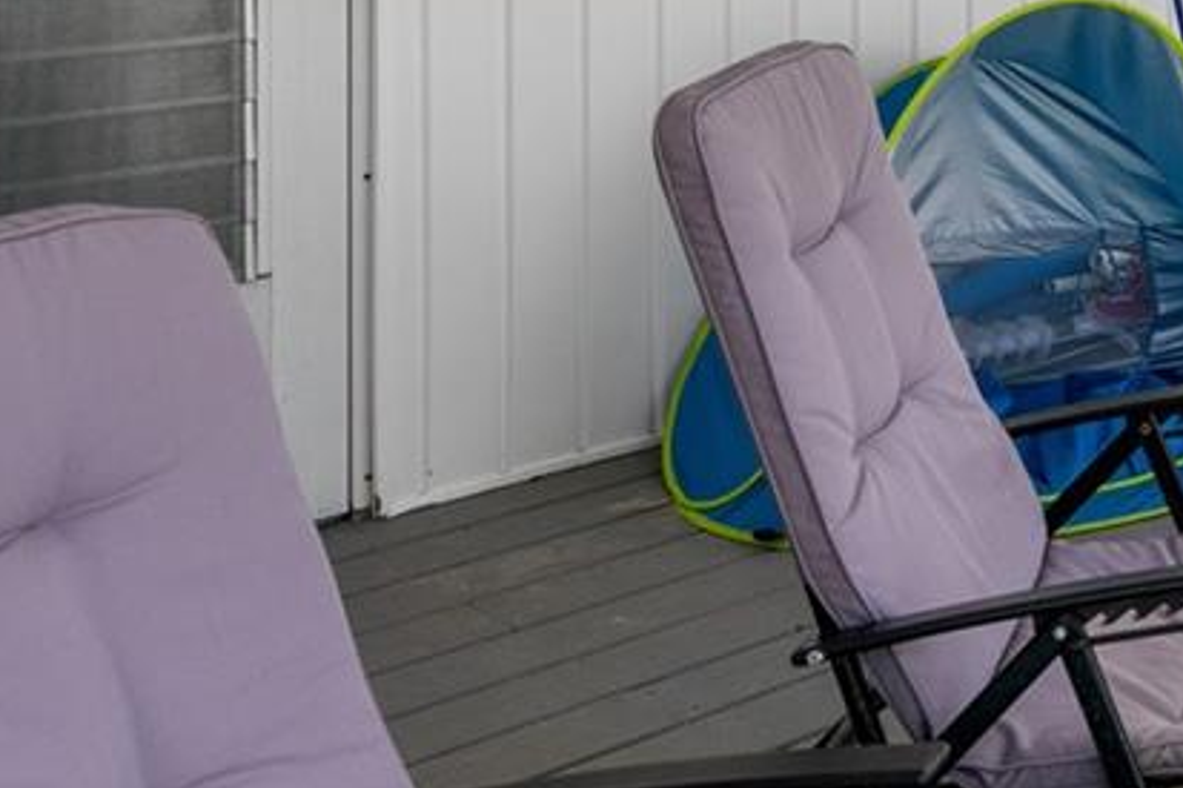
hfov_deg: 26.8
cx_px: 1578
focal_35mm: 62
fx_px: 2036
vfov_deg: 20.0
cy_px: -246
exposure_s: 1/125
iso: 400
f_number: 8
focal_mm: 16
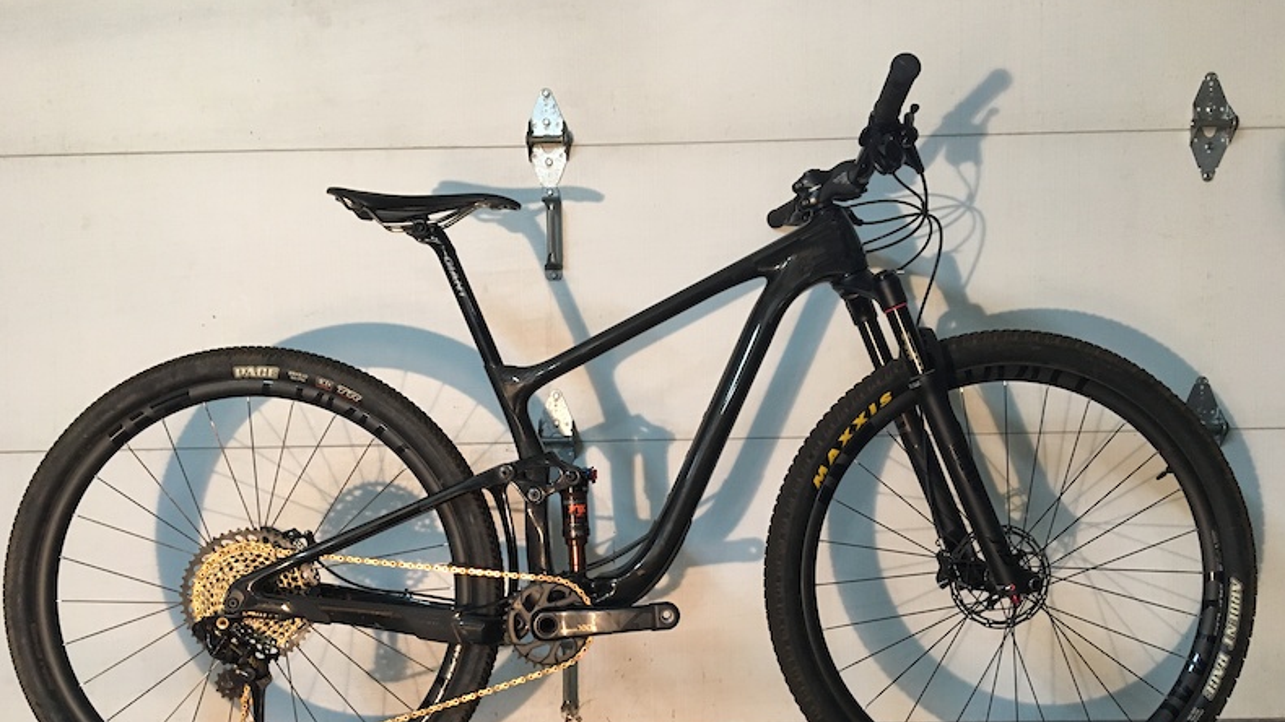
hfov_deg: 61.0
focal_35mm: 32
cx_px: 638
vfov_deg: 36.4
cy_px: 468
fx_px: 1090
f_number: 2.2
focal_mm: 4.15
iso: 160
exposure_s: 1/30
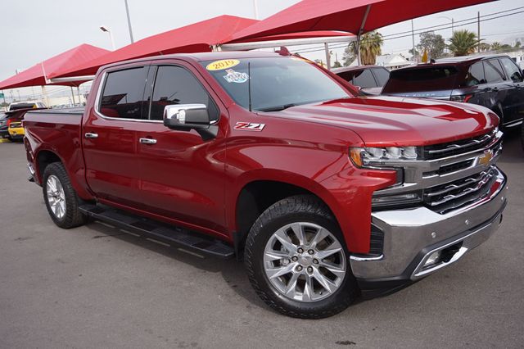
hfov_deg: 59.5
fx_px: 458
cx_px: 262
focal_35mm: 32
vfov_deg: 41.7
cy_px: 174
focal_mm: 21
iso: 100
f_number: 6.3
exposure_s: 1/200
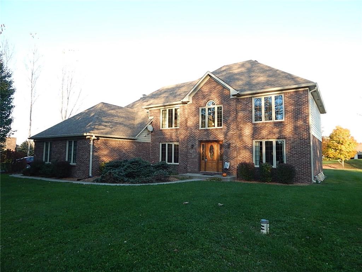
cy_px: 136
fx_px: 241
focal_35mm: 23
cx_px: 181
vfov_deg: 58.9
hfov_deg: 73.9
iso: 125
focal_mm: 4
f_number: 3
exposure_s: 1/160
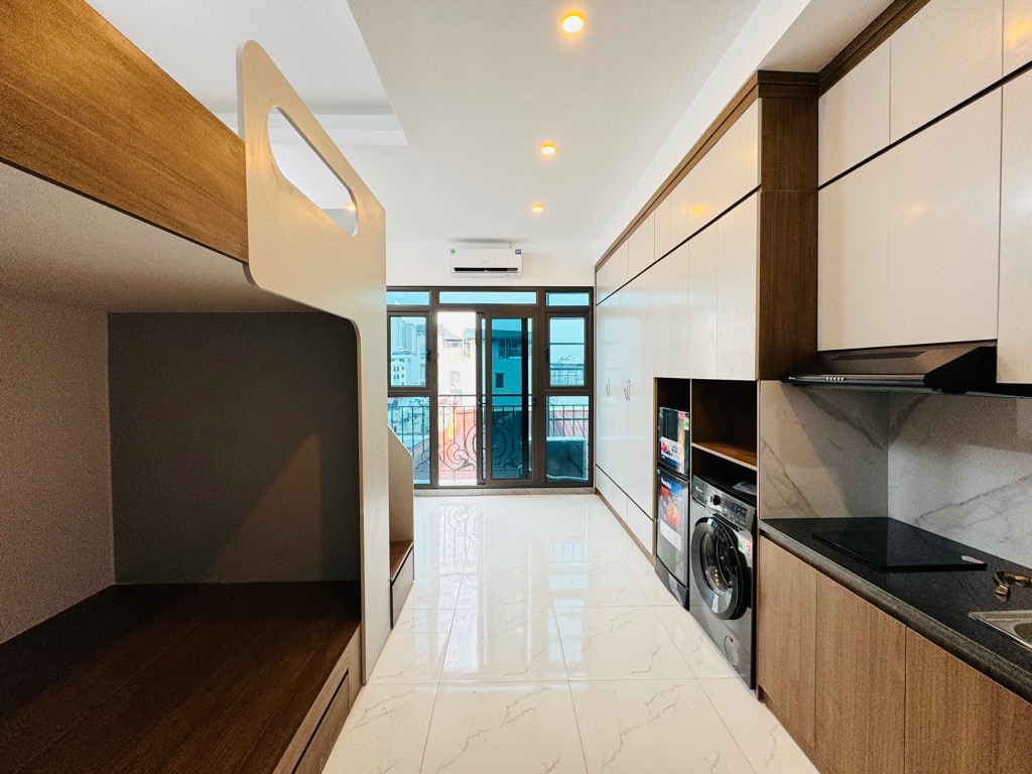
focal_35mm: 14
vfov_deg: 85.7
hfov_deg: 102.1
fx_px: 417
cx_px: 516
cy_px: 387
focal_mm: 2.22
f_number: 2.2
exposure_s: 1/100
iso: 100
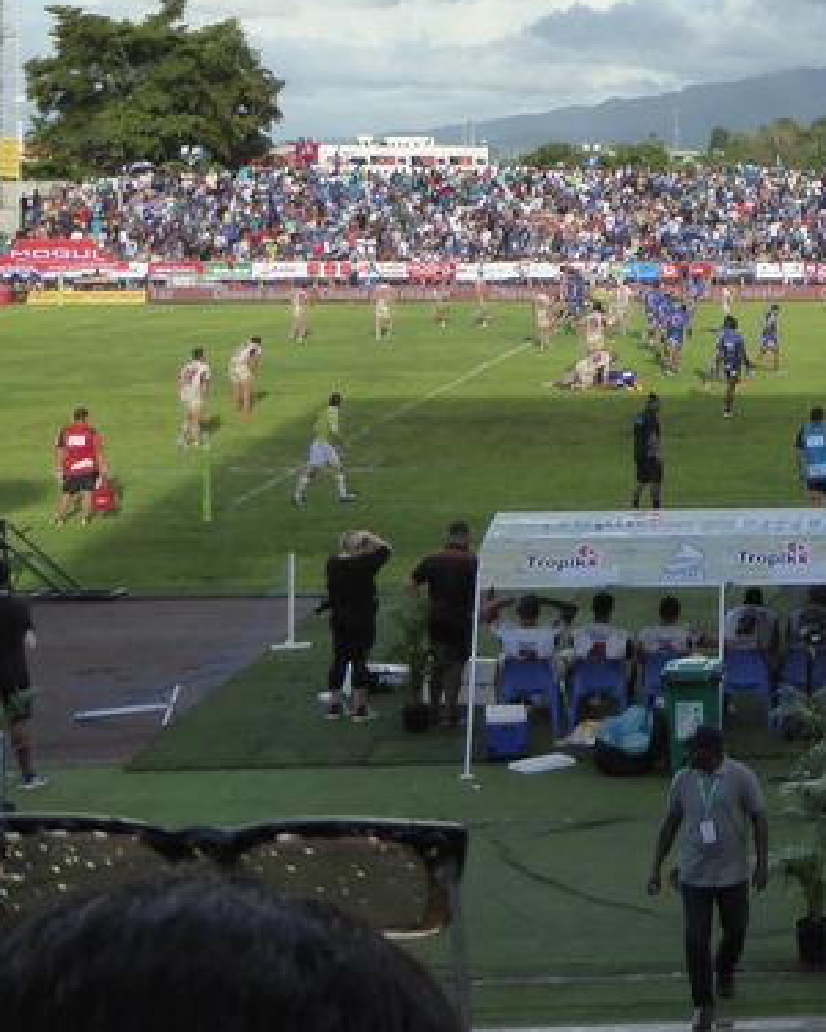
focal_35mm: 84
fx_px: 2566
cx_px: 1081
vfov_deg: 22.4
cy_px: 207
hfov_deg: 17.2
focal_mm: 6.3
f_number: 3.7
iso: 160
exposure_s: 1/640
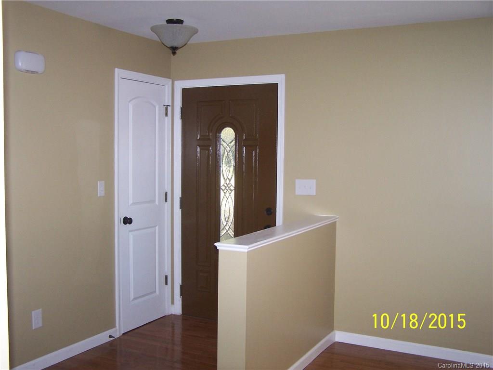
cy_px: 185
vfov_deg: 37.7
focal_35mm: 38
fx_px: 541
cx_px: 246
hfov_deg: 49.0
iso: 140
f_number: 2.8
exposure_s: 1/60
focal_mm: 6.3
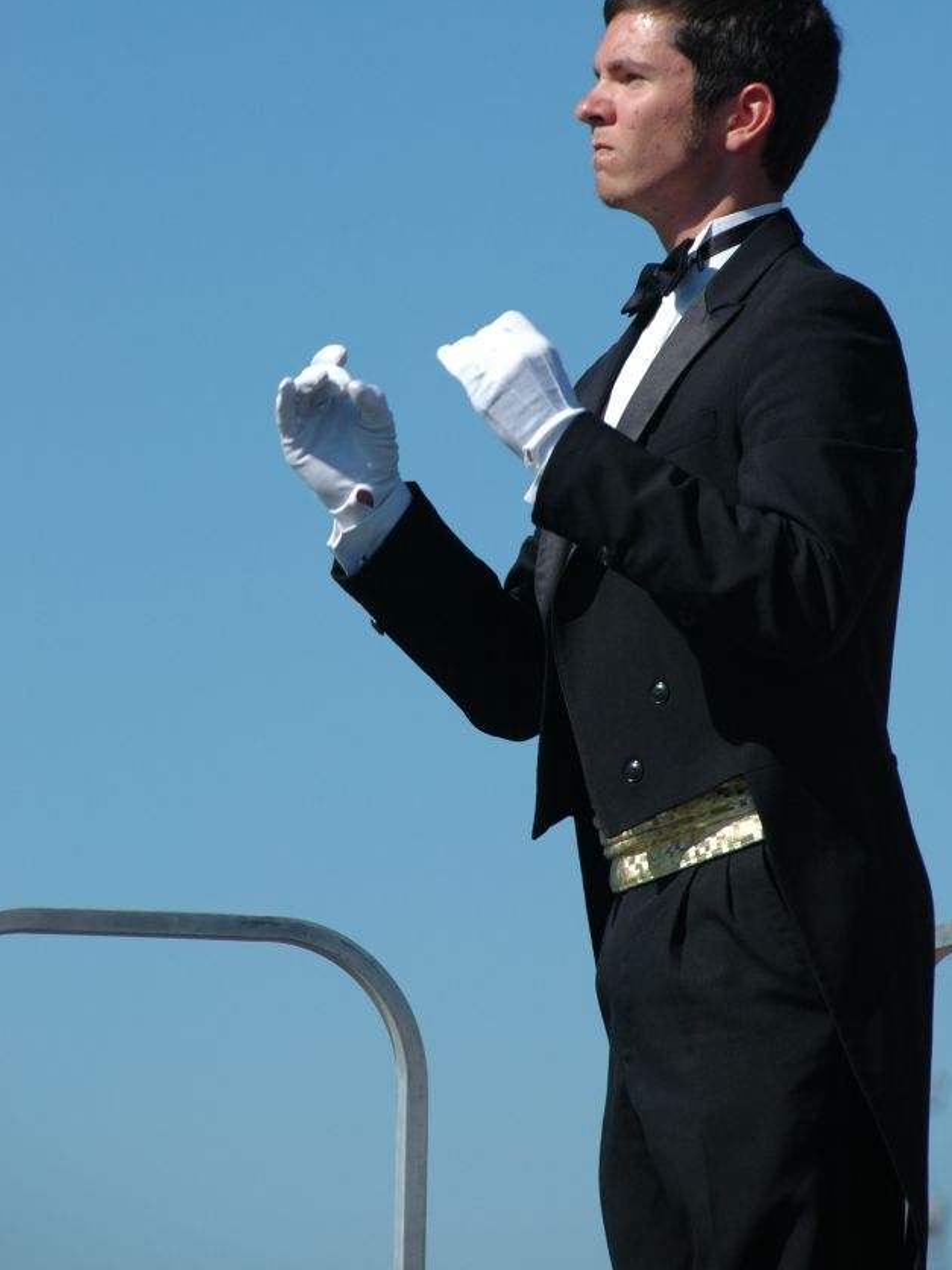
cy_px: 504
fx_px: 12944
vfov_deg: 5.6
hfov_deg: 4.2
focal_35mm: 353
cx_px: 466
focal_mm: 200
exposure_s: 1/800
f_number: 7.1
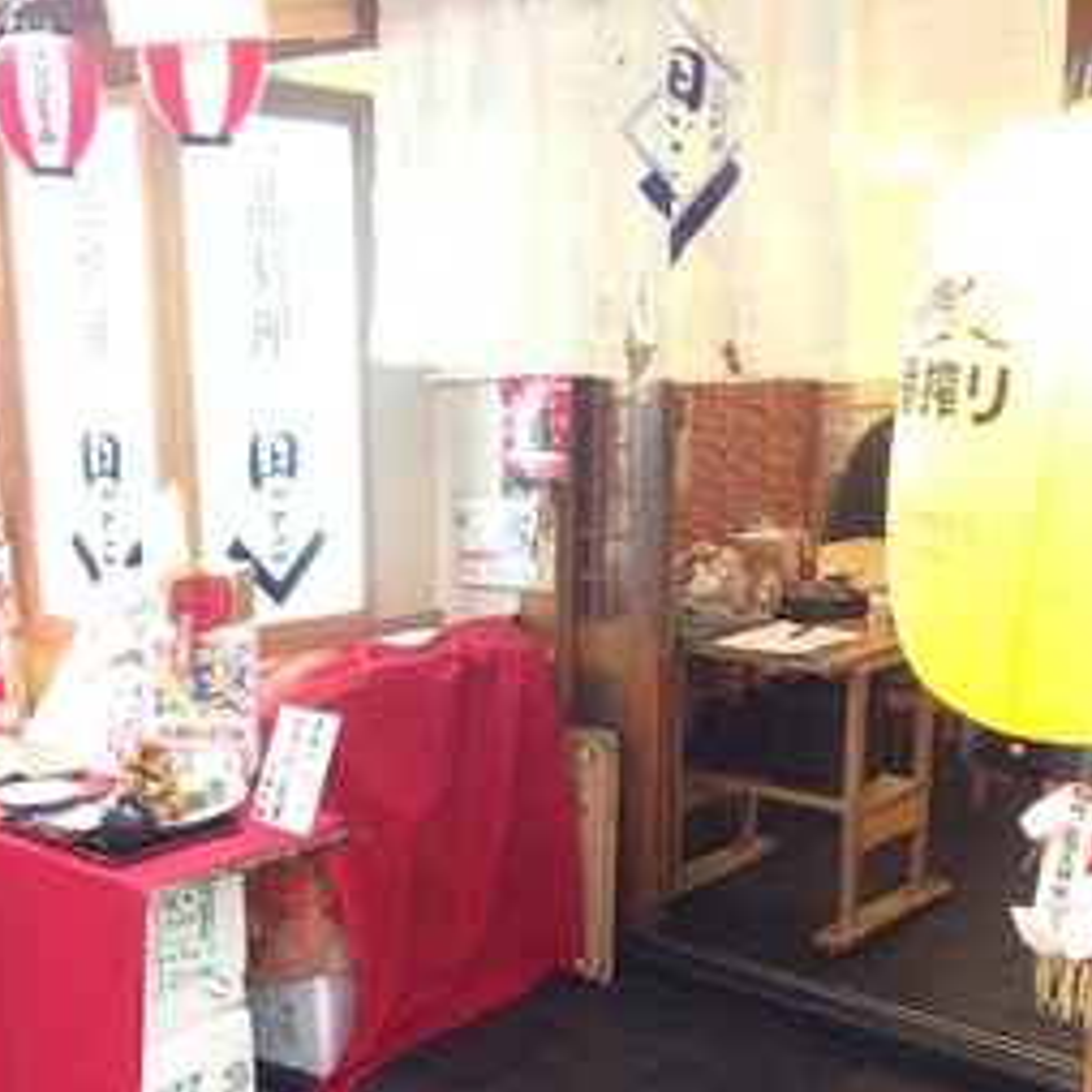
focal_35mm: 46
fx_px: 1642
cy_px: 649
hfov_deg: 36.8
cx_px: 580
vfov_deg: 36.7
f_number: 2.4
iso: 200
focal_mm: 4.12
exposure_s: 1/20
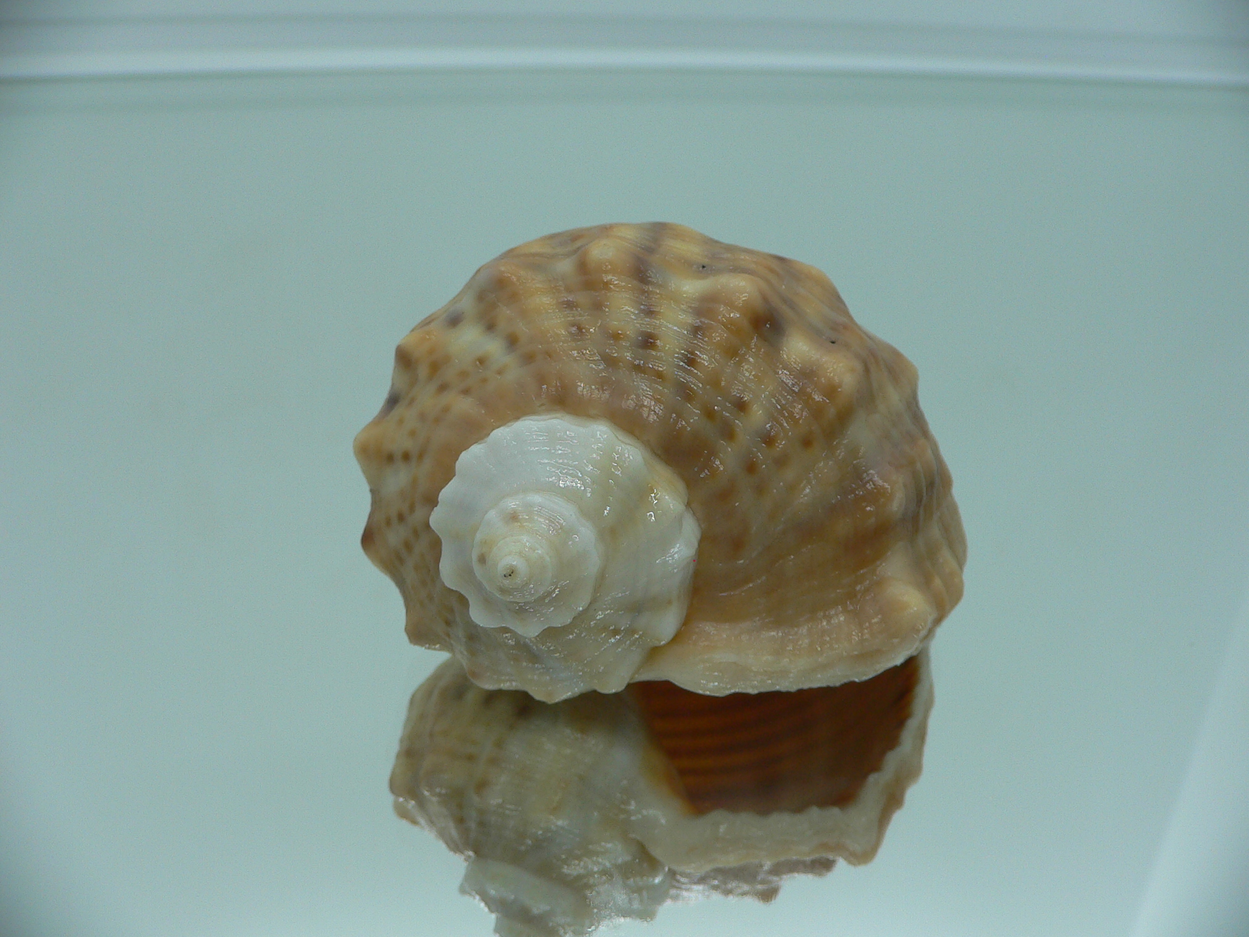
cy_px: 468
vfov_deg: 40.7
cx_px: 624
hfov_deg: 52.6
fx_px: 1263
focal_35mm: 35
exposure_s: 1/60
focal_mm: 4.6
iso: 80
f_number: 2.8
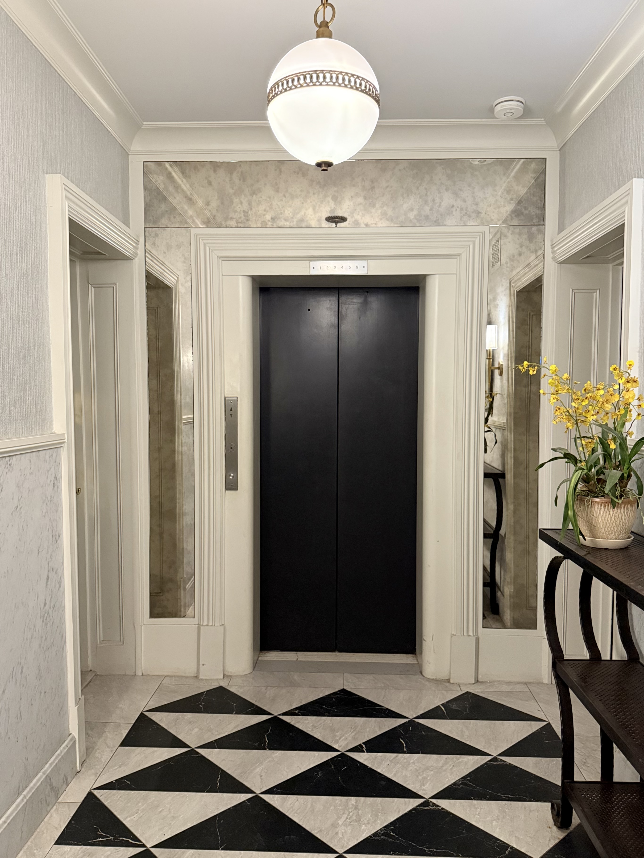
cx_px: 322
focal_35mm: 24
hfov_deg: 56.8
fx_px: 595
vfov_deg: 71.6
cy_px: 429
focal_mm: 6.76
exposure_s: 1/40
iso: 640
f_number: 1.78
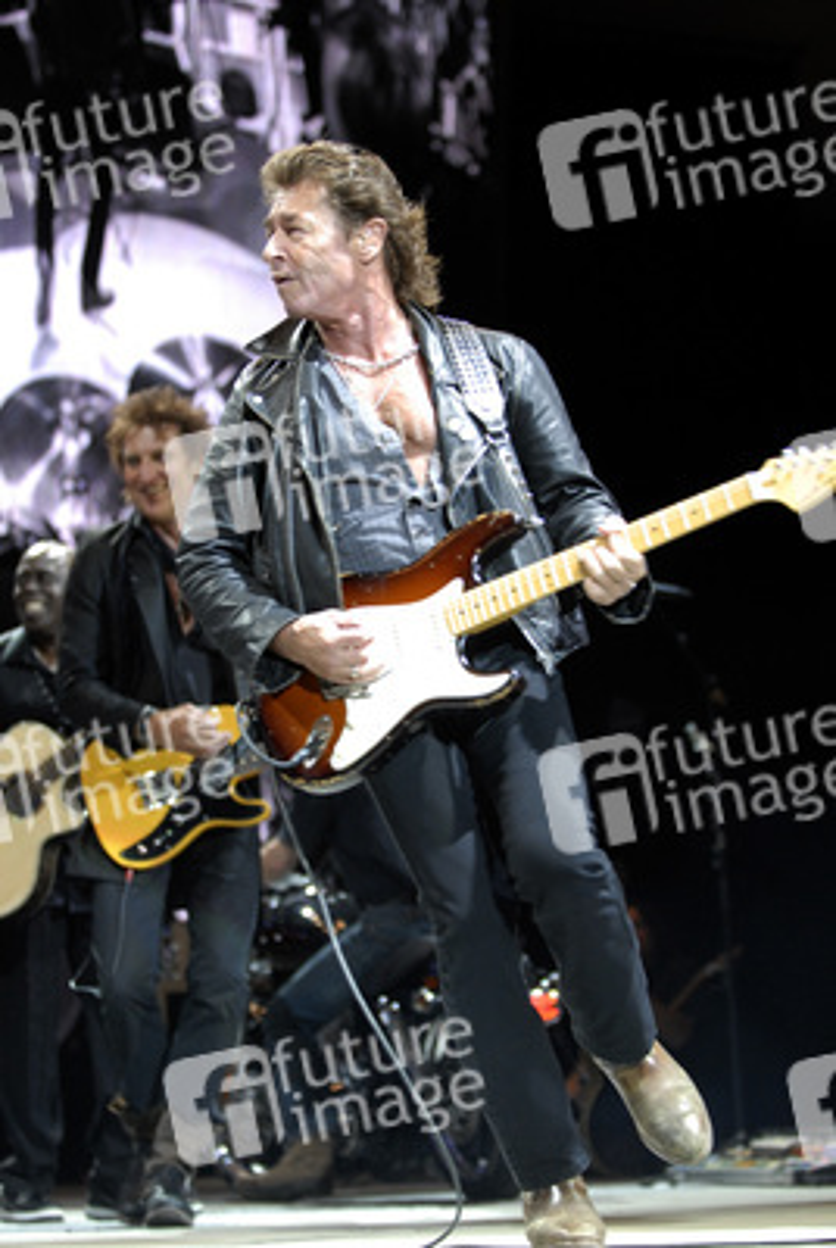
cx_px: 418
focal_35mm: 105
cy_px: 624
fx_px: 3645
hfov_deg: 13.1
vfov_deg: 19.4
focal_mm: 70
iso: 800
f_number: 2.8
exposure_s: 1/250
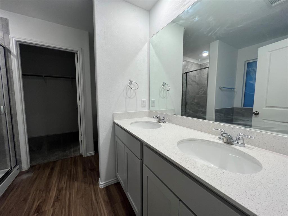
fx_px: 108
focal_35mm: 13
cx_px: 144
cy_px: 108
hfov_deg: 106.2
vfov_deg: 89.9
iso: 100
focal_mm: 1.57
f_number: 1.8
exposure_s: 1/120
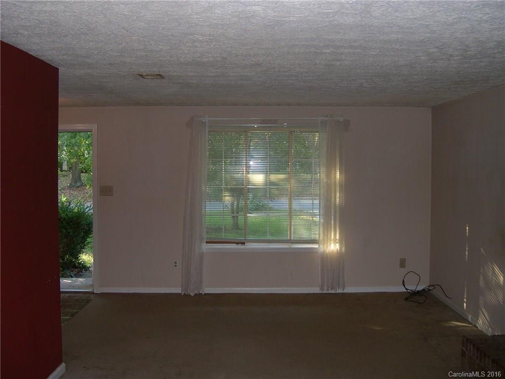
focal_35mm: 38
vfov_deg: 37.7
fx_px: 554
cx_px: 252
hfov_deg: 49.0
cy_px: 190
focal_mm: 8
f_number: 2.8
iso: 172
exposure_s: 1/60
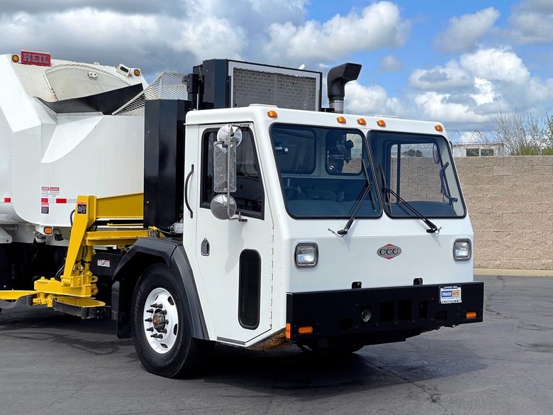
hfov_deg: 30.3
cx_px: 276
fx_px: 1022
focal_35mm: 64
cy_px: 208
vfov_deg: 22.9
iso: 20
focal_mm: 7.5
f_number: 2.2
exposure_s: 1/1908
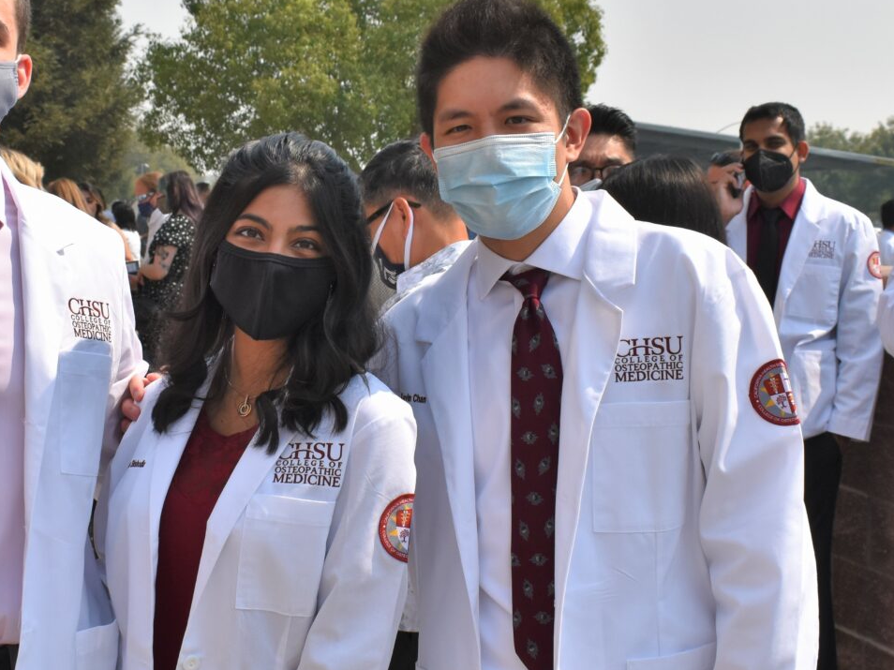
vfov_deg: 29.8
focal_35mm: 49
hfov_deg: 38.2
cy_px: 319
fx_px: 1259
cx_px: 236
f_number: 7.1
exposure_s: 1/2000
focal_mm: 21
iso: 400
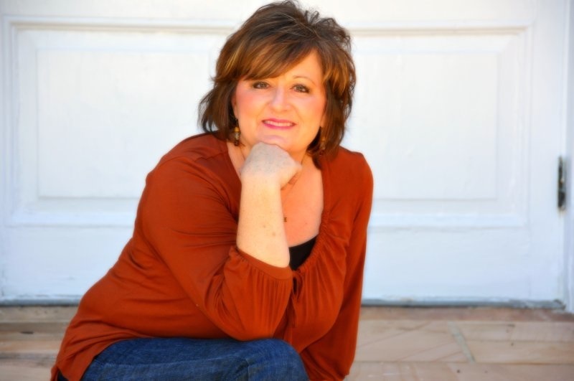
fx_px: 2508
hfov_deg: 13.1
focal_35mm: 158
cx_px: 287
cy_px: 190
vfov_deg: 8.7
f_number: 6.3
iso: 250
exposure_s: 1/160
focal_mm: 105
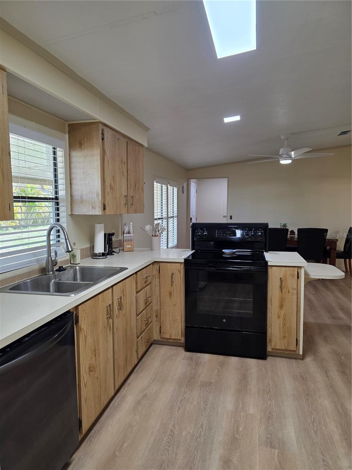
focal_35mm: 23
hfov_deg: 58.9
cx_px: 176
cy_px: 235
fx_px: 312
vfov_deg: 73.9
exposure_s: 1/120
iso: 125
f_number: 1.7
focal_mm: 6.3
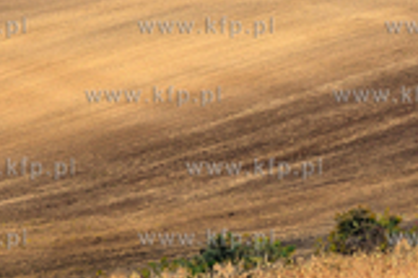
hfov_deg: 4.7
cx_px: 345
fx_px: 5046
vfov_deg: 3.2
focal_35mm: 435
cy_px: -10
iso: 800
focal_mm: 175
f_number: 8
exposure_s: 1/125
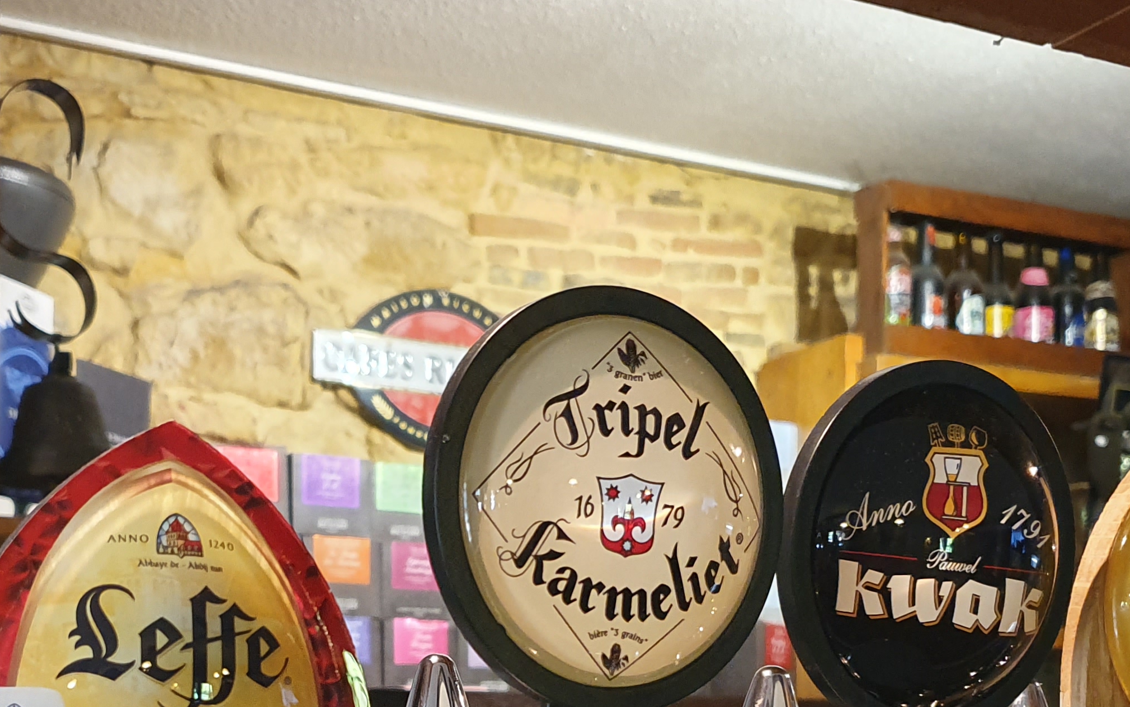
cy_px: 735
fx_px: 1694
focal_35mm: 55
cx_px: 491
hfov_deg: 36.8
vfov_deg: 22.5
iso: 320
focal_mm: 4.32
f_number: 1.5
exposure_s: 1/50
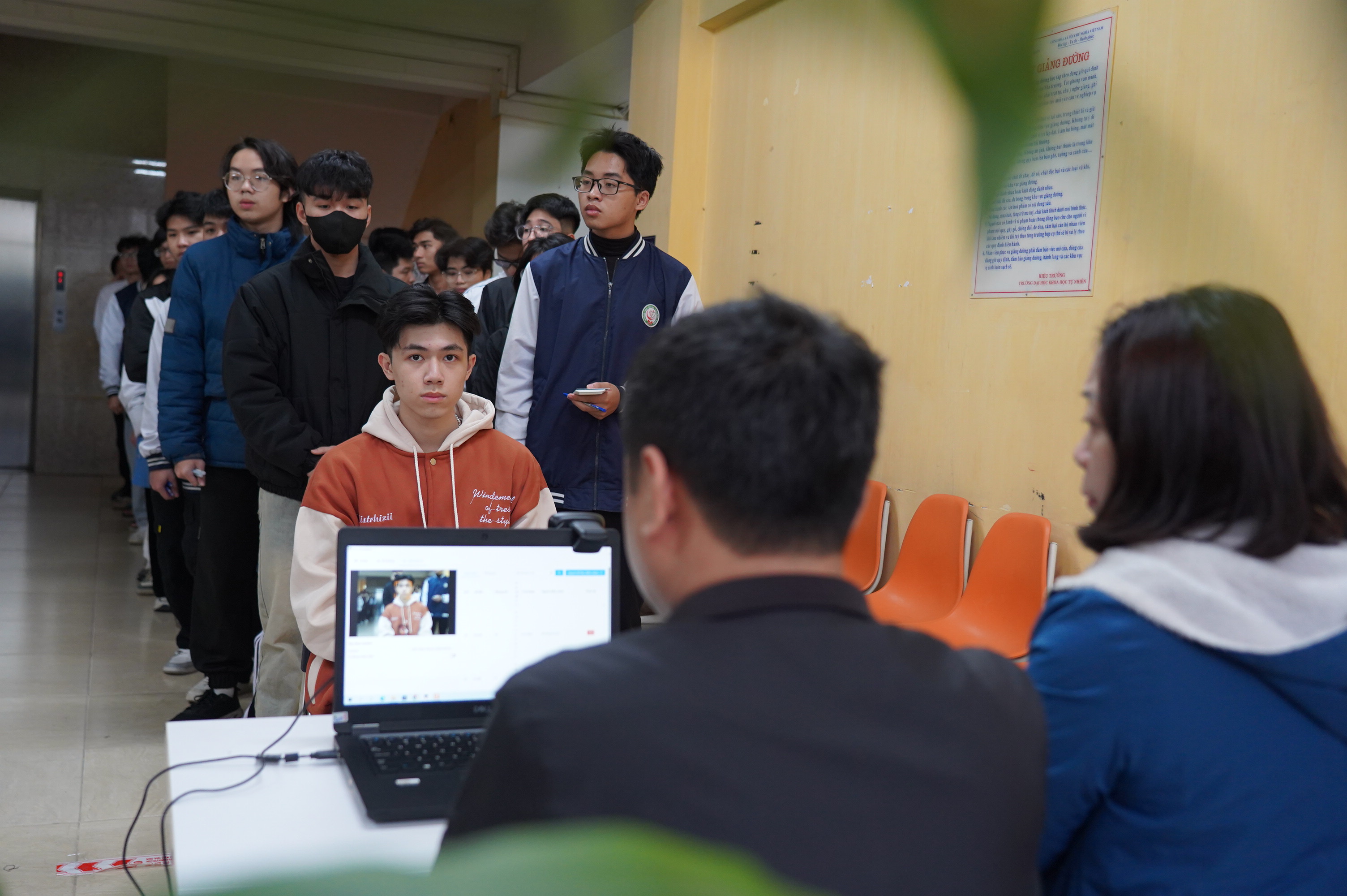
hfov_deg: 54.5
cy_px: 448
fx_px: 1308
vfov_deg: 37.8
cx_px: 674
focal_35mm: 35
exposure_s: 1/160
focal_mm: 35
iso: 2500
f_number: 4
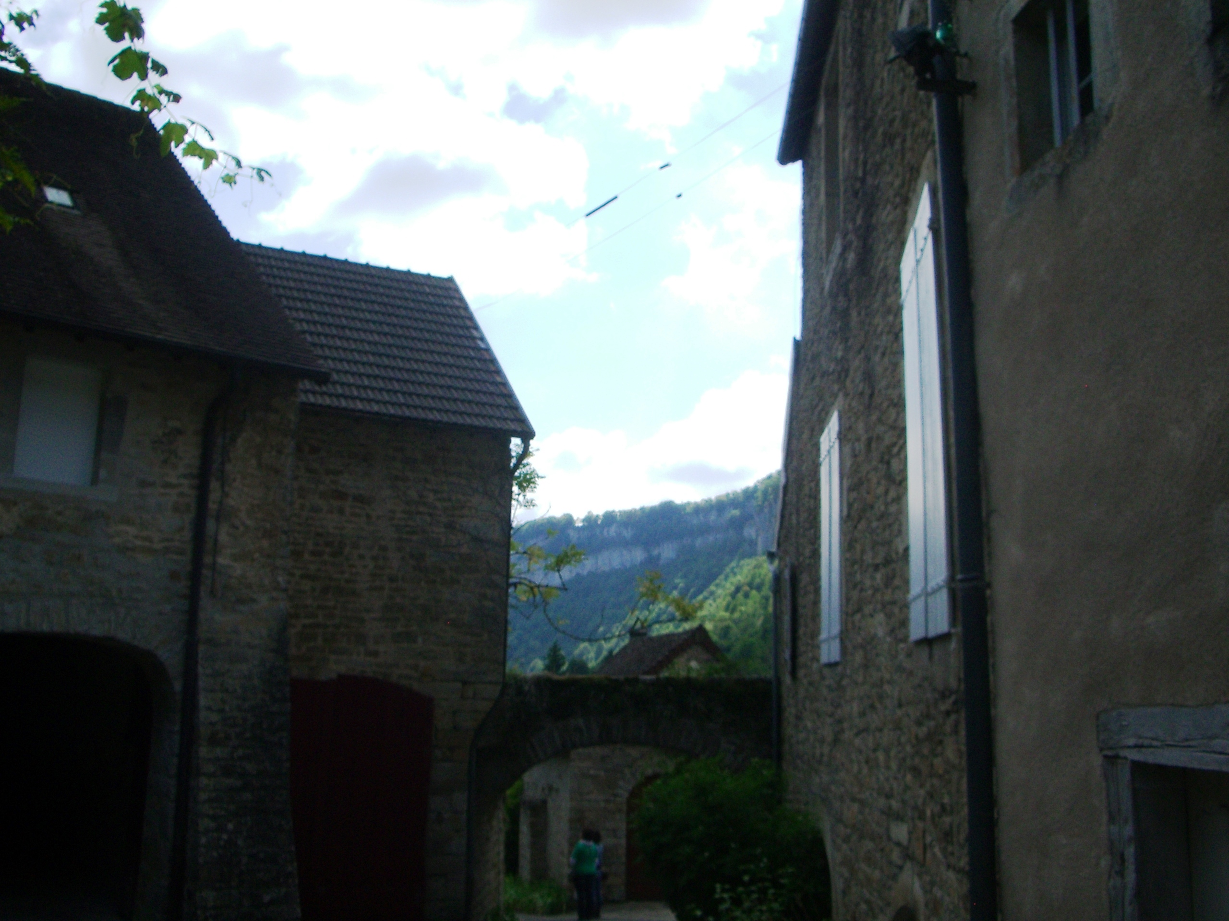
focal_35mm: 35
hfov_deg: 52.6
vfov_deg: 40.7
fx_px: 1243
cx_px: 614
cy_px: 460
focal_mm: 5.8
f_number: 4.3
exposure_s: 1/800
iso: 80
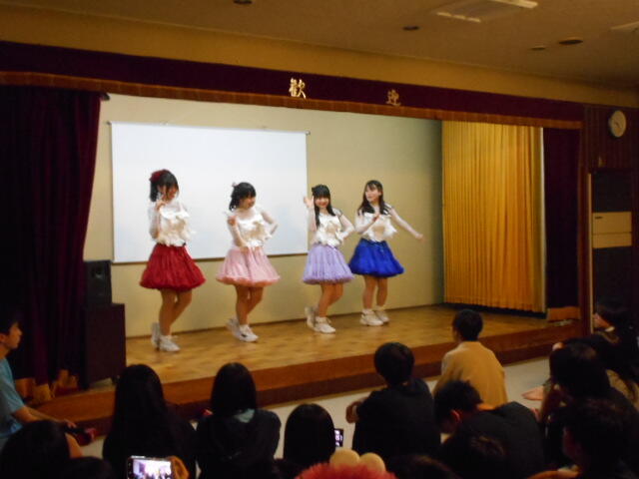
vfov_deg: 32.9
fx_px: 812
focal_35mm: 44
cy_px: 240
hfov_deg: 42.9
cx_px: 320
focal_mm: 7.7
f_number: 4.2
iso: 800
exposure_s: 1/25
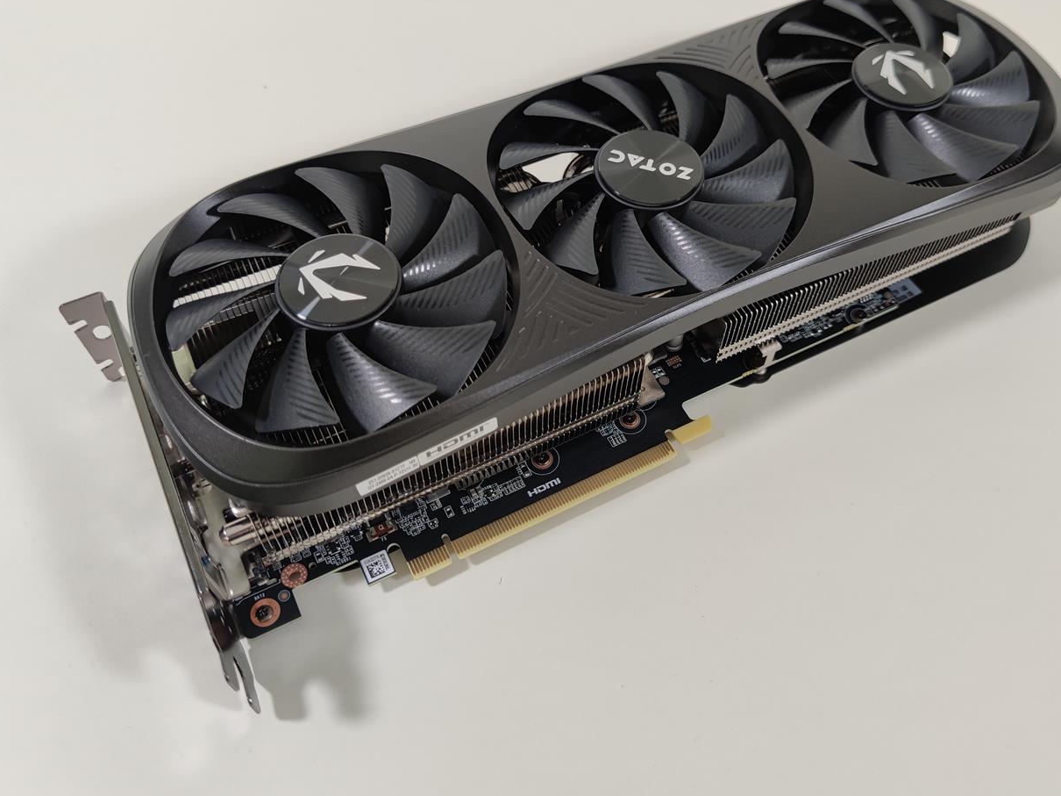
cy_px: 327
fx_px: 950
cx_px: 611
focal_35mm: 31
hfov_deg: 58.1
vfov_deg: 45.2
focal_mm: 6.78
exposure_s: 1/100
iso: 90
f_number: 1.85
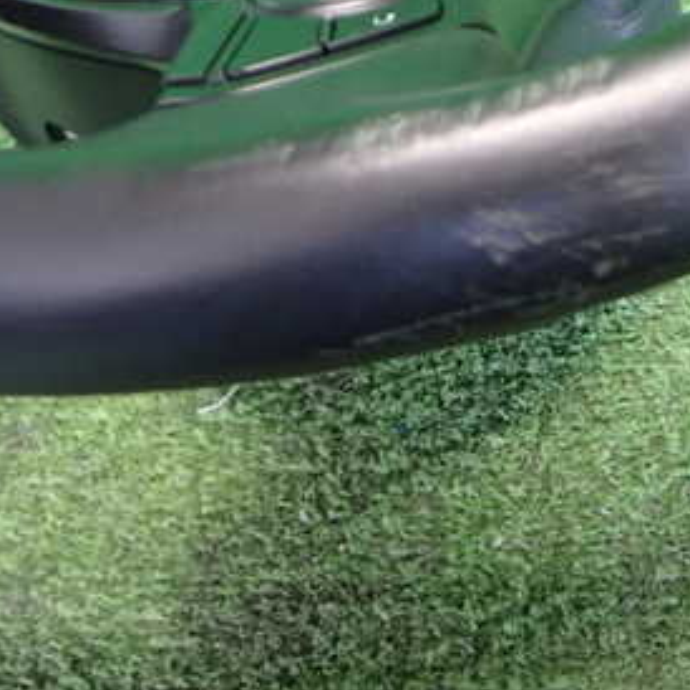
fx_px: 1308
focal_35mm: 58
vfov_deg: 29.4
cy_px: 234
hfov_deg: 29.0
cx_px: 531
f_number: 2.3
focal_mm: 5.4
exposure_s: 1/30
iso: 640
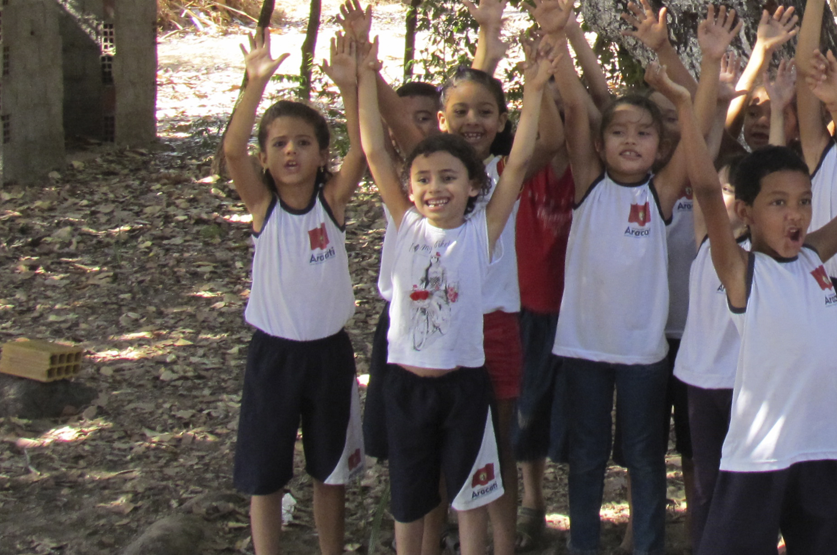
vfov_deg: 6.8
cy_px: 102
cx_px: 891
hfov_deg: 10.1
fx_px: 4687
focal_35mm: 202
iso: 800
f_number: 5.6
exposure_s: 1/125
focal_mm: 58
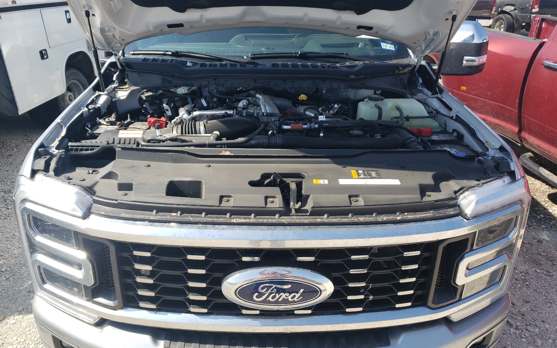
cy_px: 173
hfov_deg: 66.5
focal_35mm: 28
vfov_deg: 44.5
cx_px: 278
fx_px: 425
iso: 50
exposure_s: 1/1667
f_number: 1.5
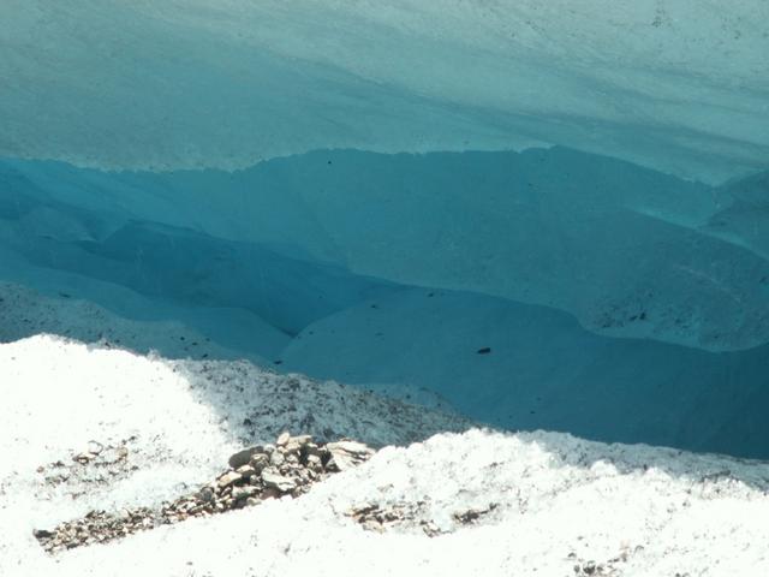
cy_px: 288
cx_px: 384
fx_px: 4088
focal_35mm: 184
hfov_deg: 10.7
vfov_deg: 8.1
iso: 50
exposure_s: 1/60
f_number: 7.1
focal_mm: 30.13
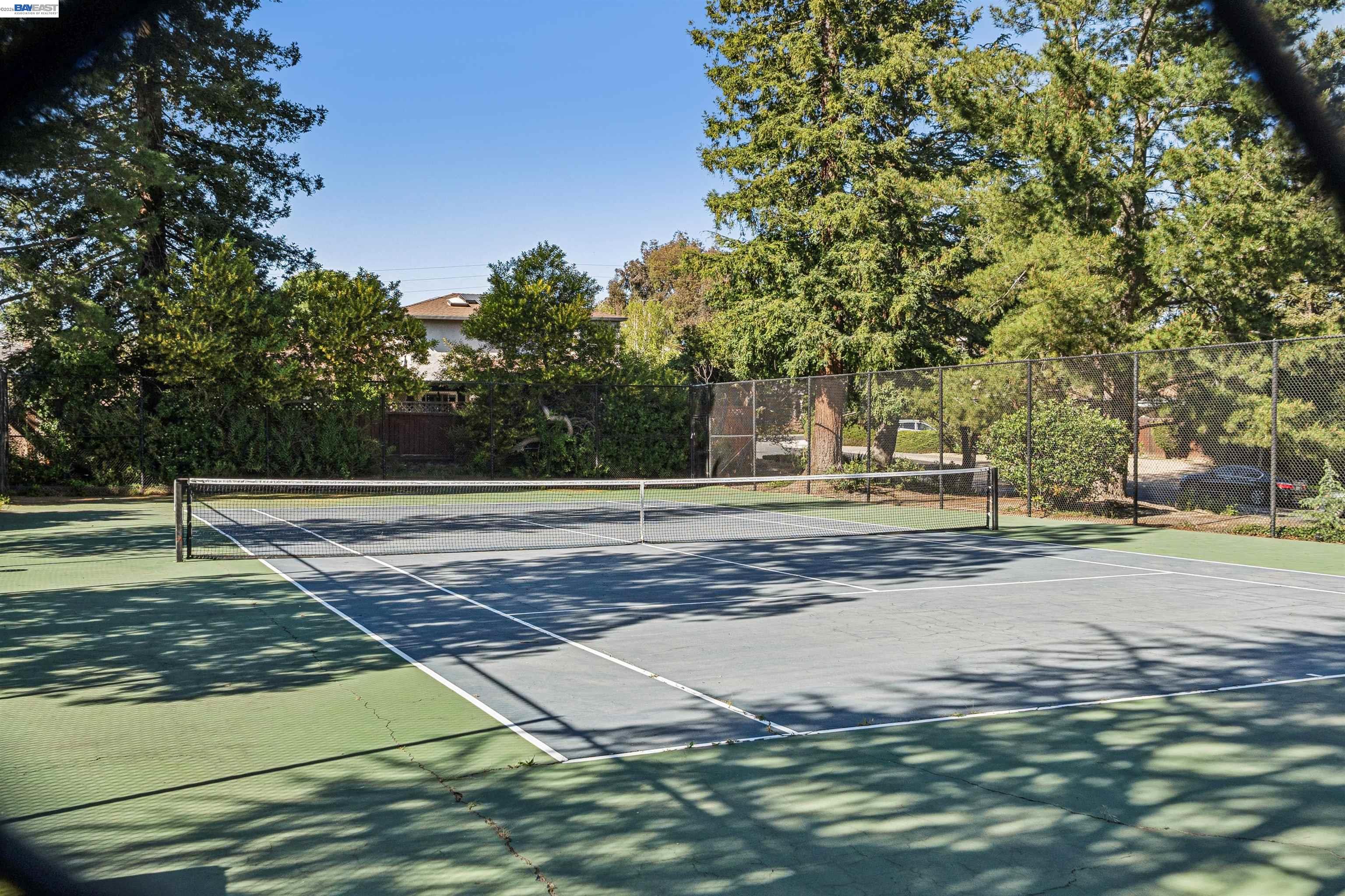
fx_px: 1345
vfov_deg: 36.9
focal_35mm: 36
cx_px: 672
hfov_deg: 53.1
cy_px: 448
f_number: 9
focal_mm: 24
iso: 250
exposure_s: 1/250
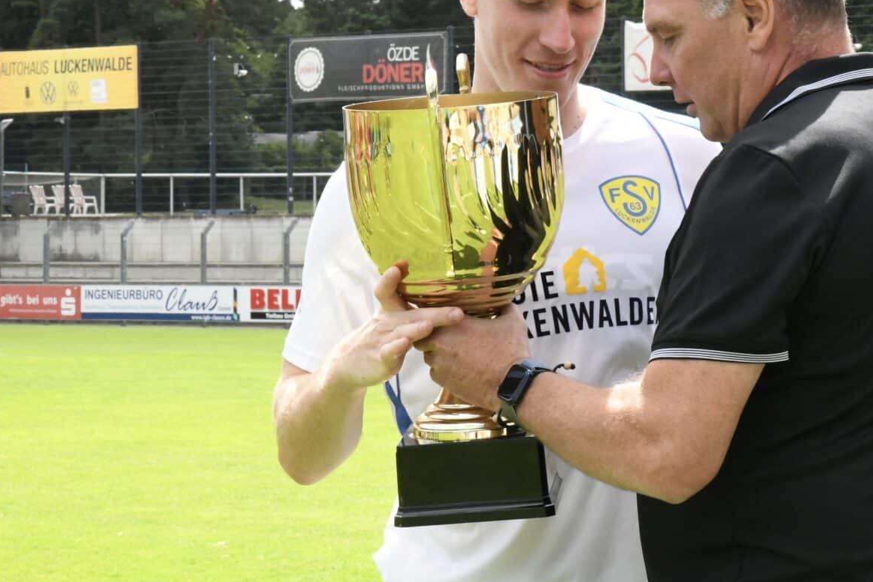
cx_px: 684
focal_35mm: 114
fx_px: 2764
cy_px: 280
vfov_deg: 12.0
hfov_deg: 17.8
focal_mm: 65
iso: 4000
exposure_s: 1/640
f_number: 20
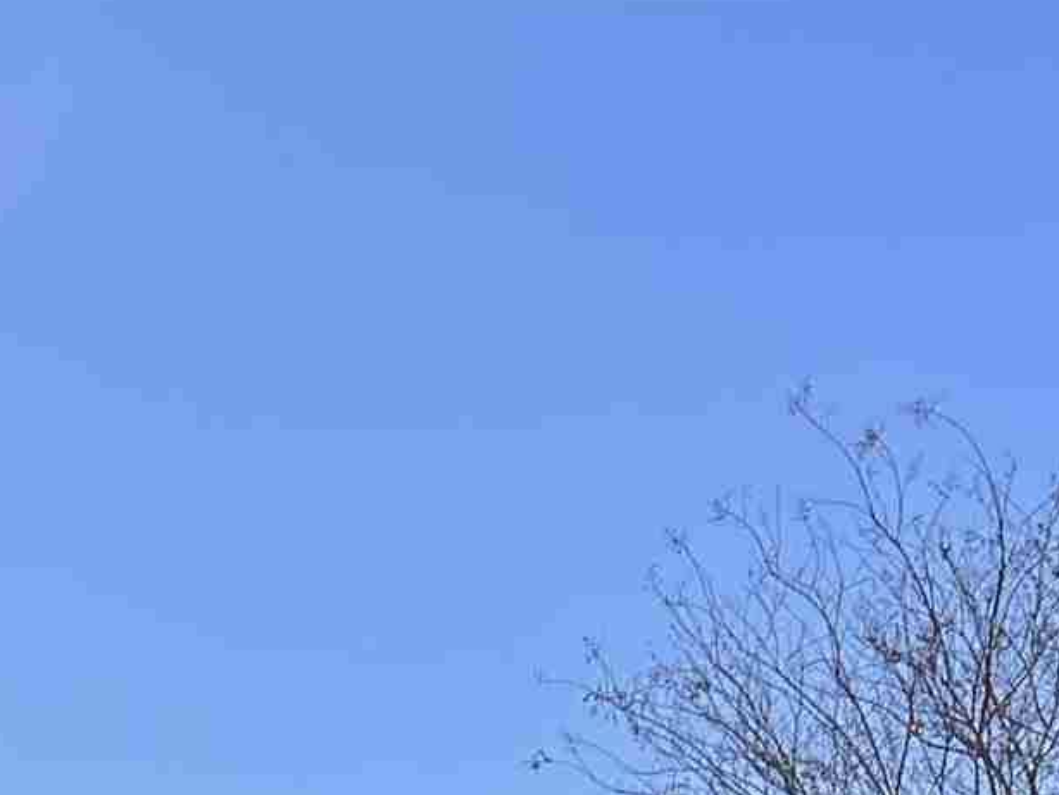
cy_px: 1975
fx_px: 3979
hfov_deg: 14.5
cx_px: -342
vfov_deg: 9.9
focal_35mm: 130
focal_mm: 5.7
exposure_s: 1/4630
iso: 50
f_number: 1.5
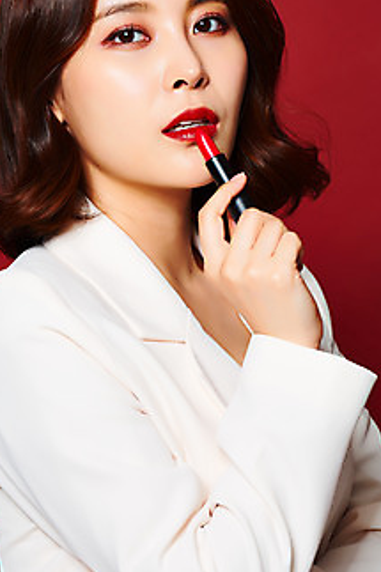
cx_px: 153
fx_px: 3941
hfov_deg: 5.5
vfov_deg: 8.3
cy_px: 250
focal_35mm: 248
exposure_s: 1/125
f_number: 16
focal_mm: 200
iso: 100
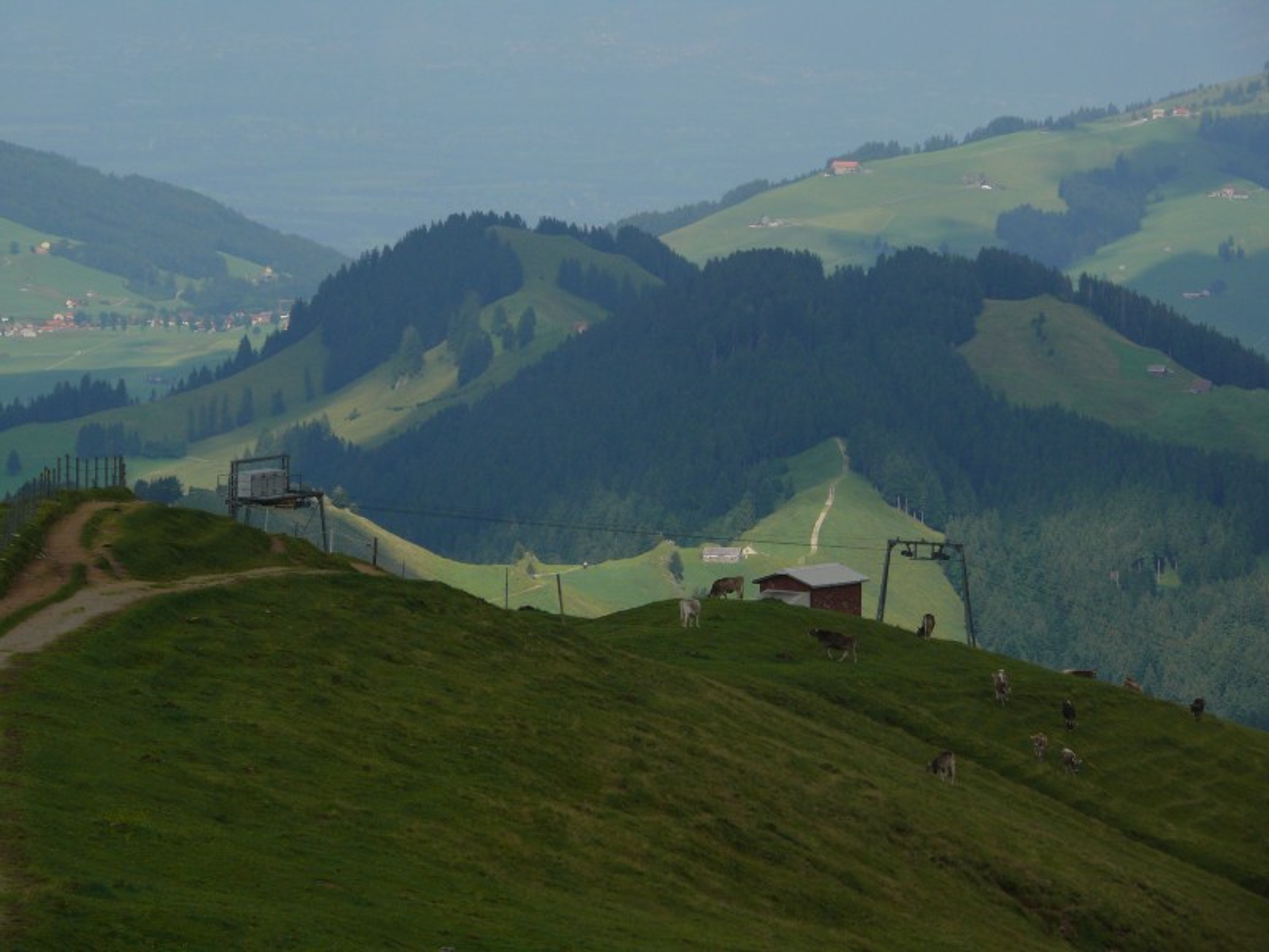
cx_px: 634
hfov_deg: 8.4
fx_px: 8688
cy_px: 476
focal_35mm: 237
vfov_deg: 6.3
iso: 100
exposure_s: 1/500
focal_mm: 50.1
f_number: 7.1
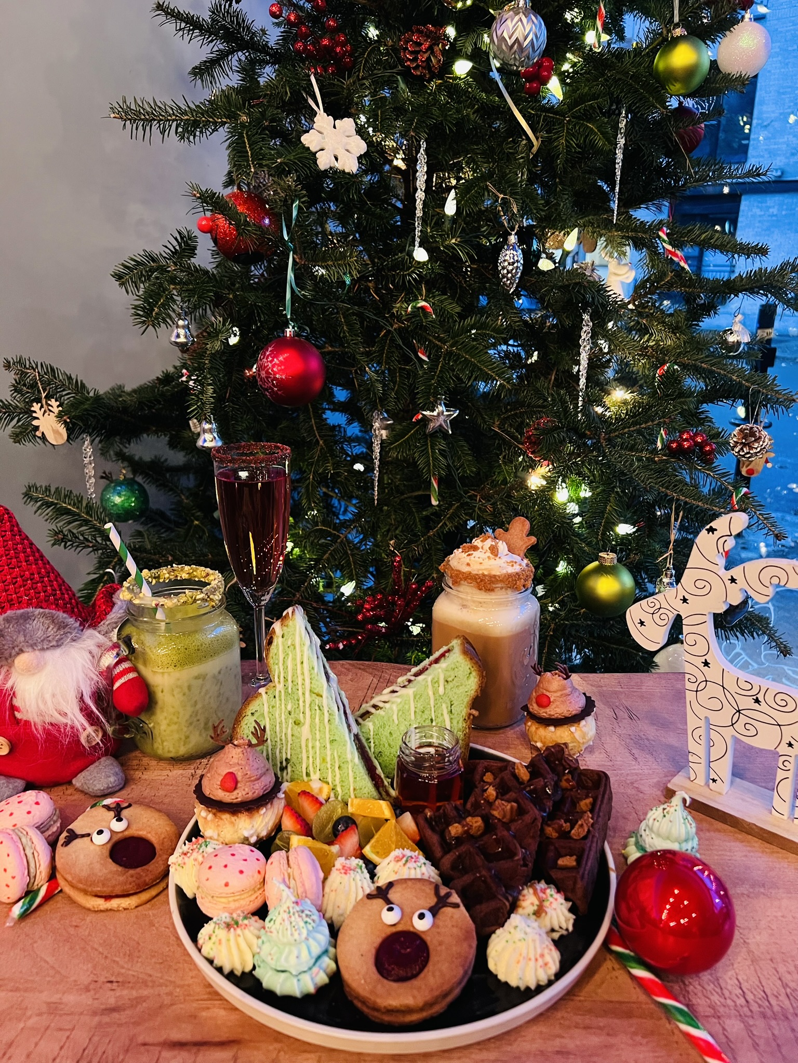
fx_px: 799
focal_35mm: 26
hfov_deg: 53.1
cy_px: 532
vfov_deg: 67.3
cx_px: 399
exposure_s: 1/30
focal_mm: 5.7
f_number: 1.5
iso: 500
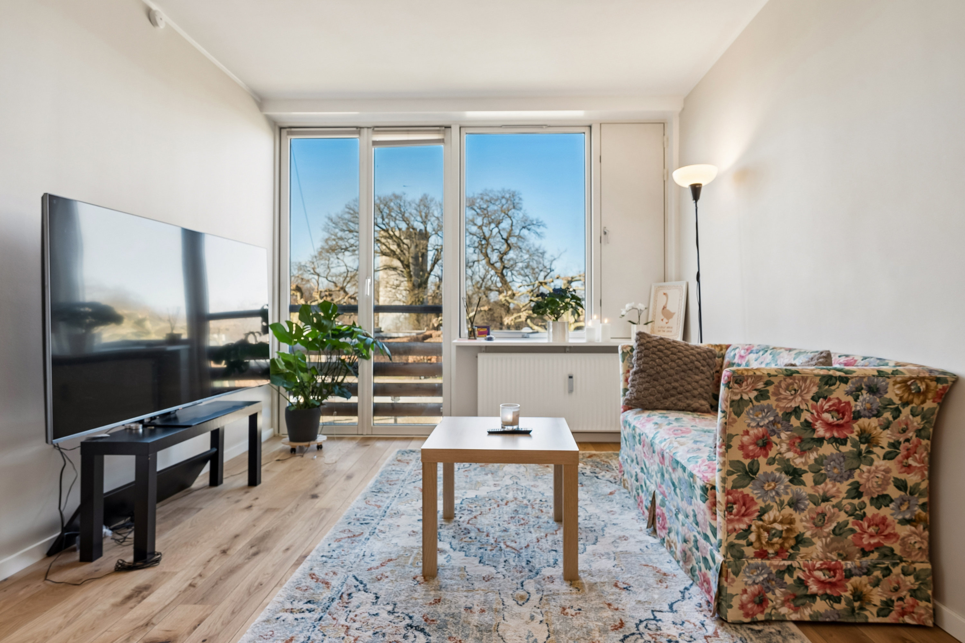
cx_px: 482
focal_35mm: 18
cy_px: 322
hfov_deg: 88.4
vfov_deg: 65.9
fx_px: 496
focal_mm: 18.5
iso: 400
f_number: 6.3
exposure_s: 1/50
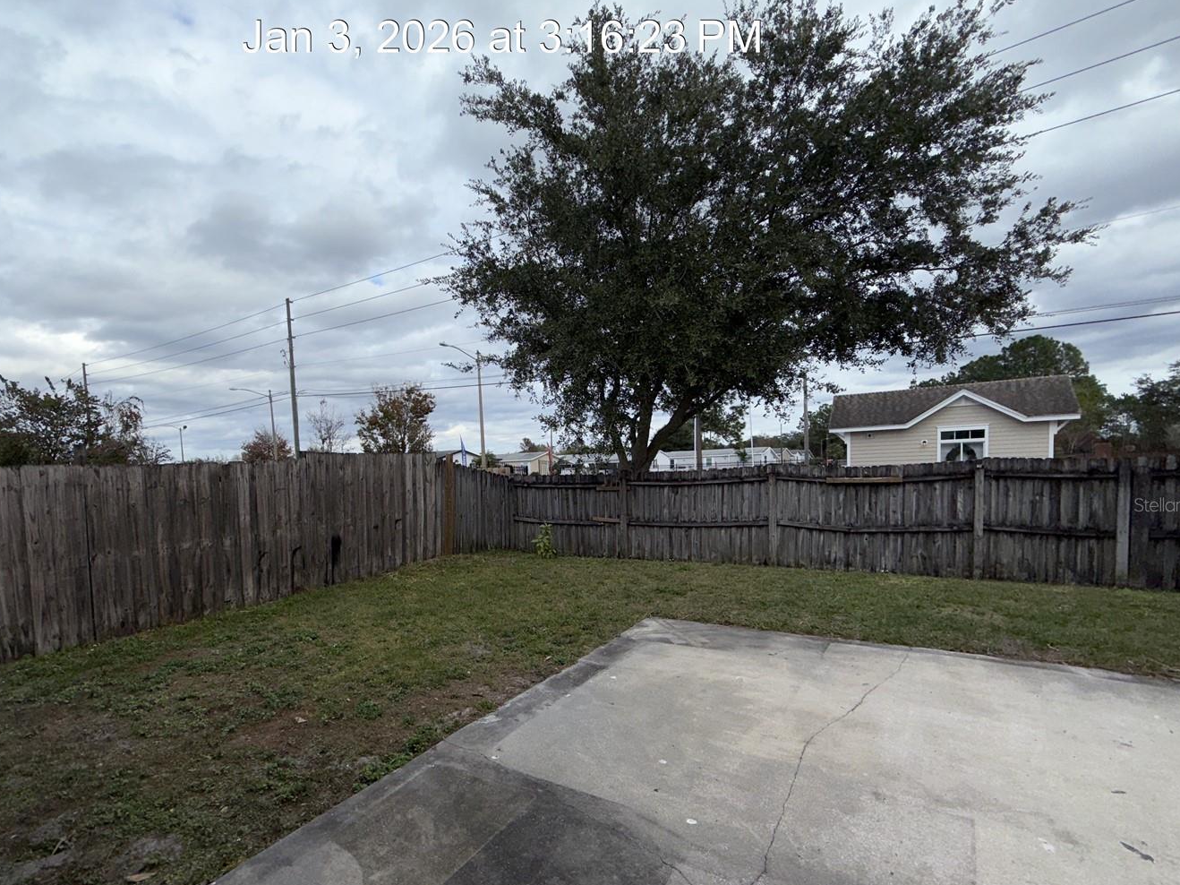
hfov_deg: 90.4
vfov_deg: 74.3
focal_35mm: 17
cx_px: 502
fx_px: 579
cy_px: 504
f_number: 2.2
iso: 16
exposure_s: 1/985
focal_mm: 2.22
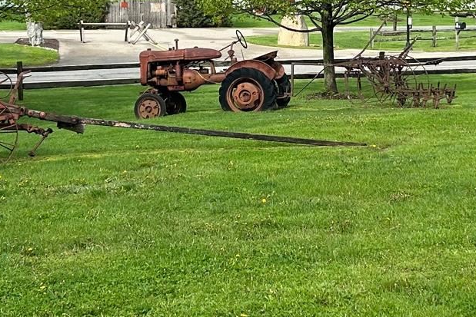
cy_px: -24
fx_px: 1164
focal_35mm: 88
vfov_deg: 15.2
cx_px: 265
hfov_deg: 23.1
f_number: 1.5
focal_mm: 5.7
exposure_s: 1/3356
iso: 50
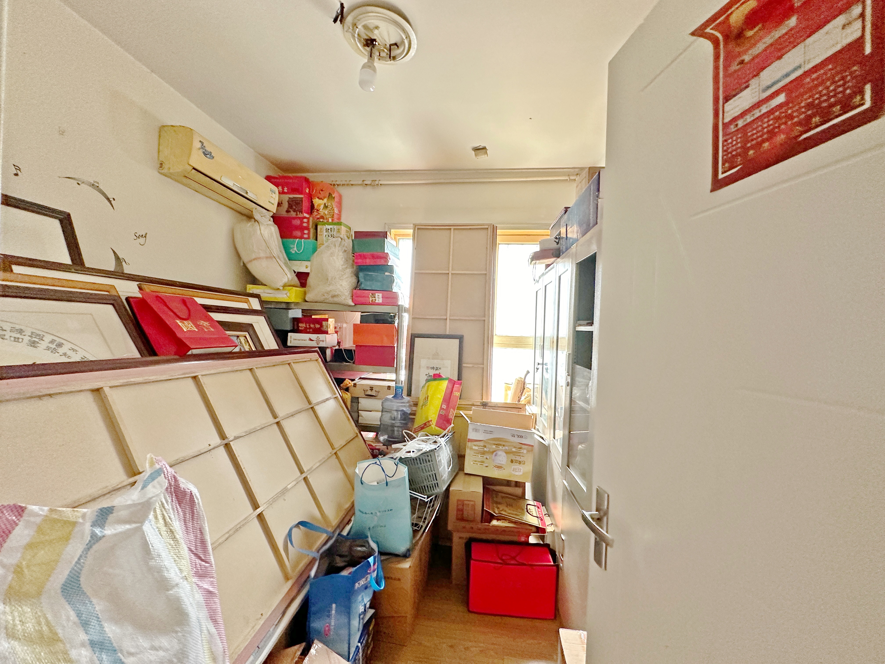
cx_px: 442
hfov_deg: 102.1
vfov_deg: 85.7
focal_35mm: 14
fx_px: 358
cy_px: 332
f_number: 2.2
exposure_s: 1/99
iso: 250
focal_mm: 2.22
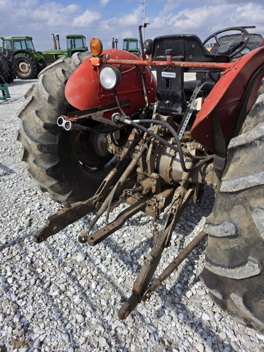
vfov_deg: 73.9
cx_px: 132
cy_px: 176
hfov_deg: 58.9
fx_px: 234
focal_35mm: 23
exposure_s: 1/7333
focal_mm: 6.3
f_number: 1.7
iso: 80
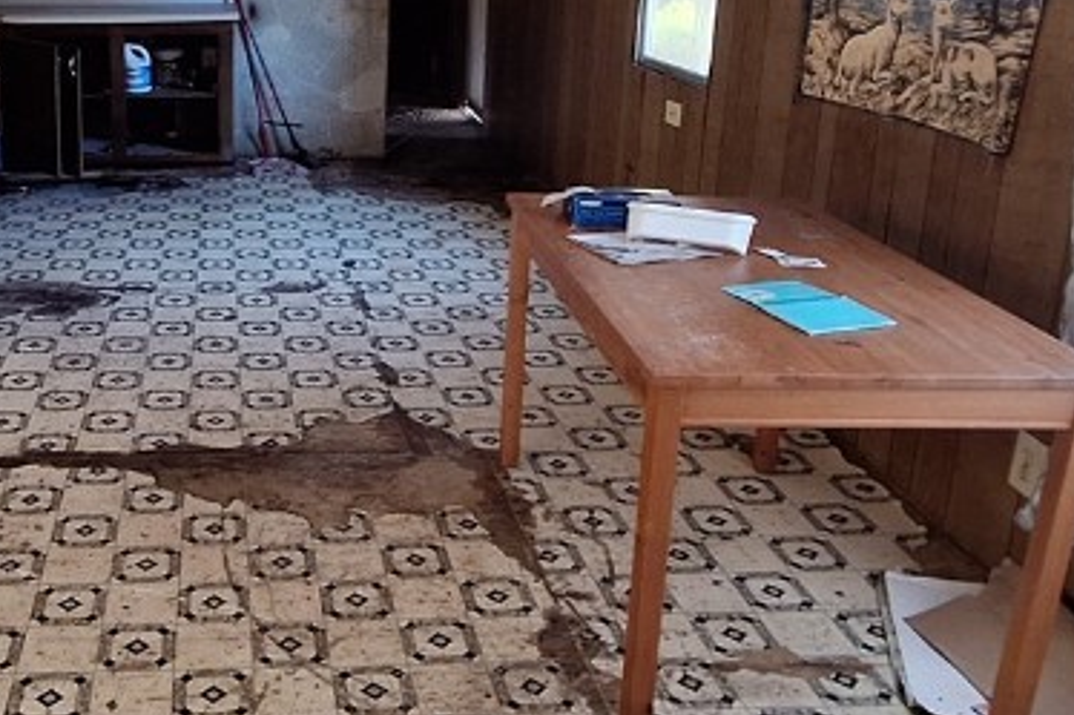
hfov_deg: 50.4
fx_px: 1103
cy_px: 175
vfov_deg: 35.1
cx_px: 307
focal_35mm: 37
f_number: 2.2
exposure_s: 1/40
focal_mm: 1.74
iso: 100
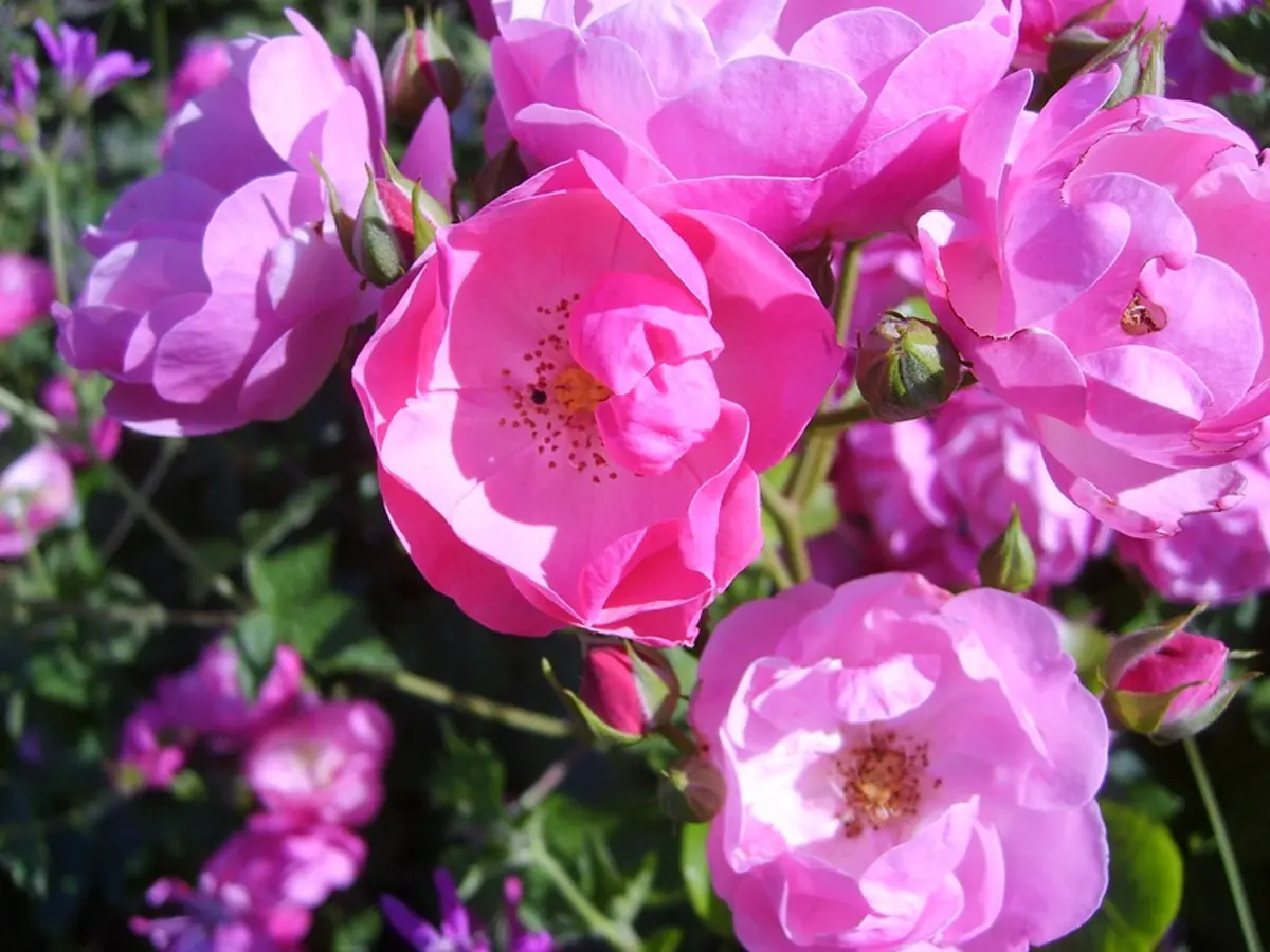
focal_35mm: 35
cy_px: 476
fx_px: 1284
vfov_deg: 40.7
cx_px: 635
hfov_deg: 52.6
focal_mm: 5.8
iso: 50
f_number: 2.8
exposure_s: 1/1000
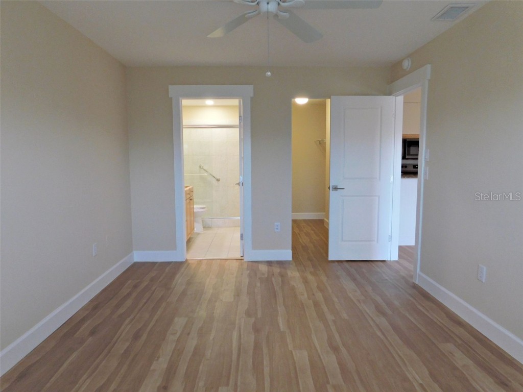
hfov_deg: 73.9
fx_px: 347
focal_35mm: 23
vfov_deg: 58.9
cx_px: 262
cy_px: 196
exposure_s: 1/30
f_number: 3
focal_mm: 4
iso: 160
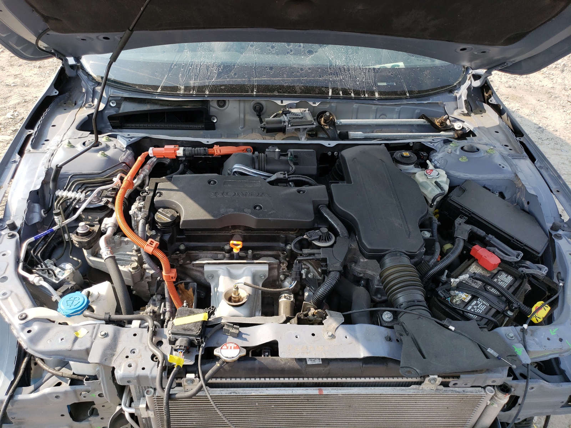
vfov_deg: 53.1
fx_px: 429
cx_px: 286
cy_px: 214
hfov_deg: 67.3
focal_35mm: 26
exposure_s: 1/1111
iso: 50
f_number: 1.5
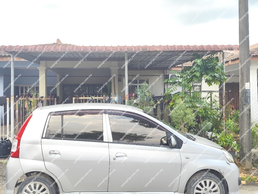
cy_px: 97
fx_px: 171
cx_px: 129
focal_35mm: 23
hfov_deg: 73.9
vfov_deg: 58.9
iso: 64
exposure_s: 1/120
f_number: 1.65
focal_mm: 6.19
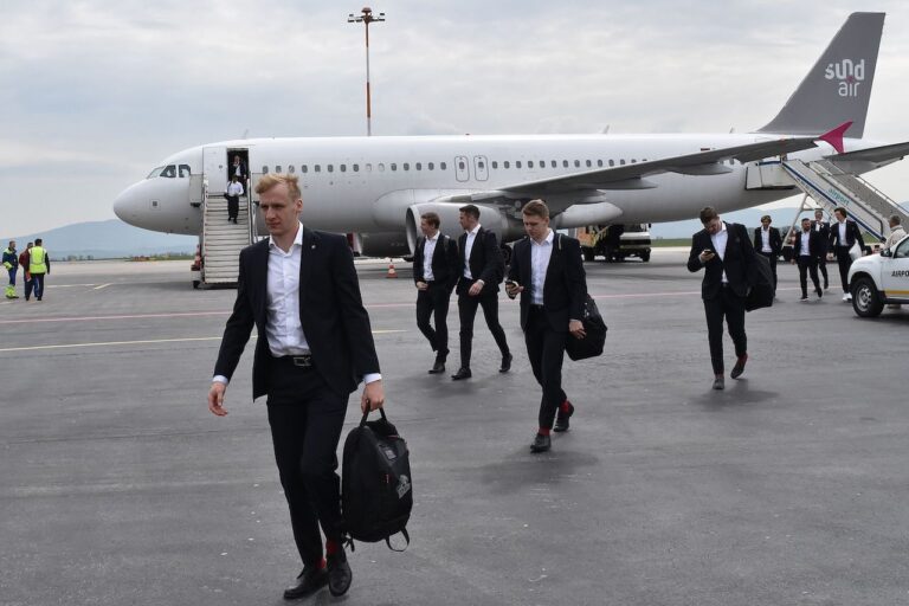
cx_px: 454
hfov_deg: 51.3
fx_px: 947
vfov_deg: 35.5
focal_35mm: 38
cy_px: 303
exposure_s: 1/1250
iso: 800
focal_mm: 25
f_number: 11
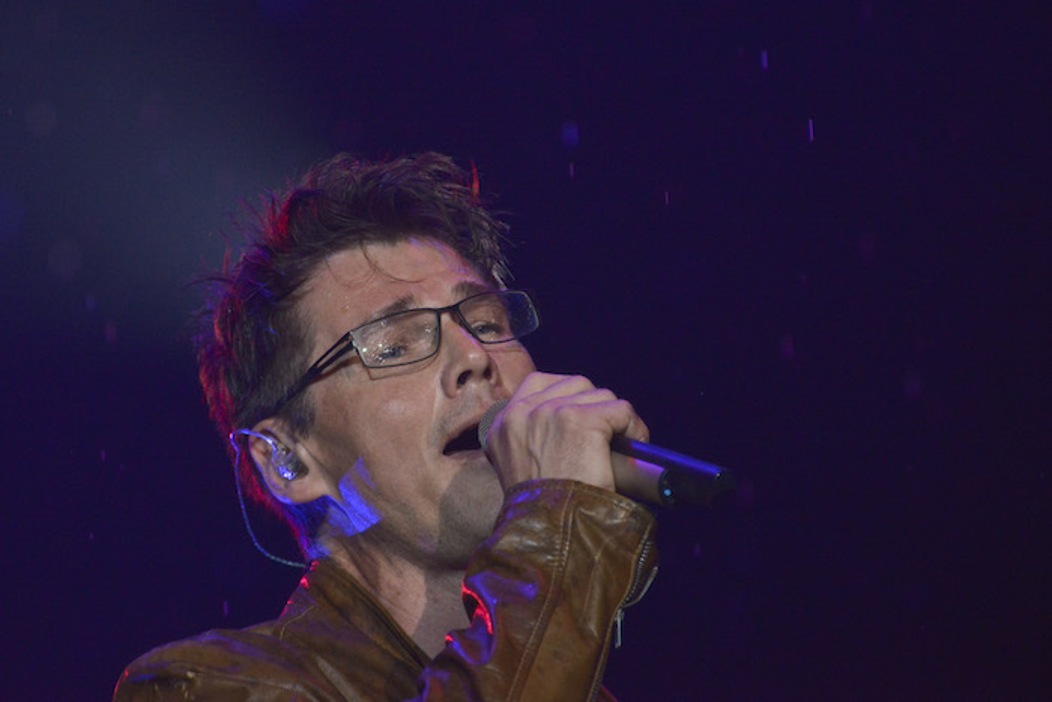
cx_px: 526
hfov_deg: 5.2
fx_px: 11691
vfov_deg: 3.4
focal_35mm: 400
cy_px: 351
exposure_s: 1/500
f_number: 5.6
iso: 5000
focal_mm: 400
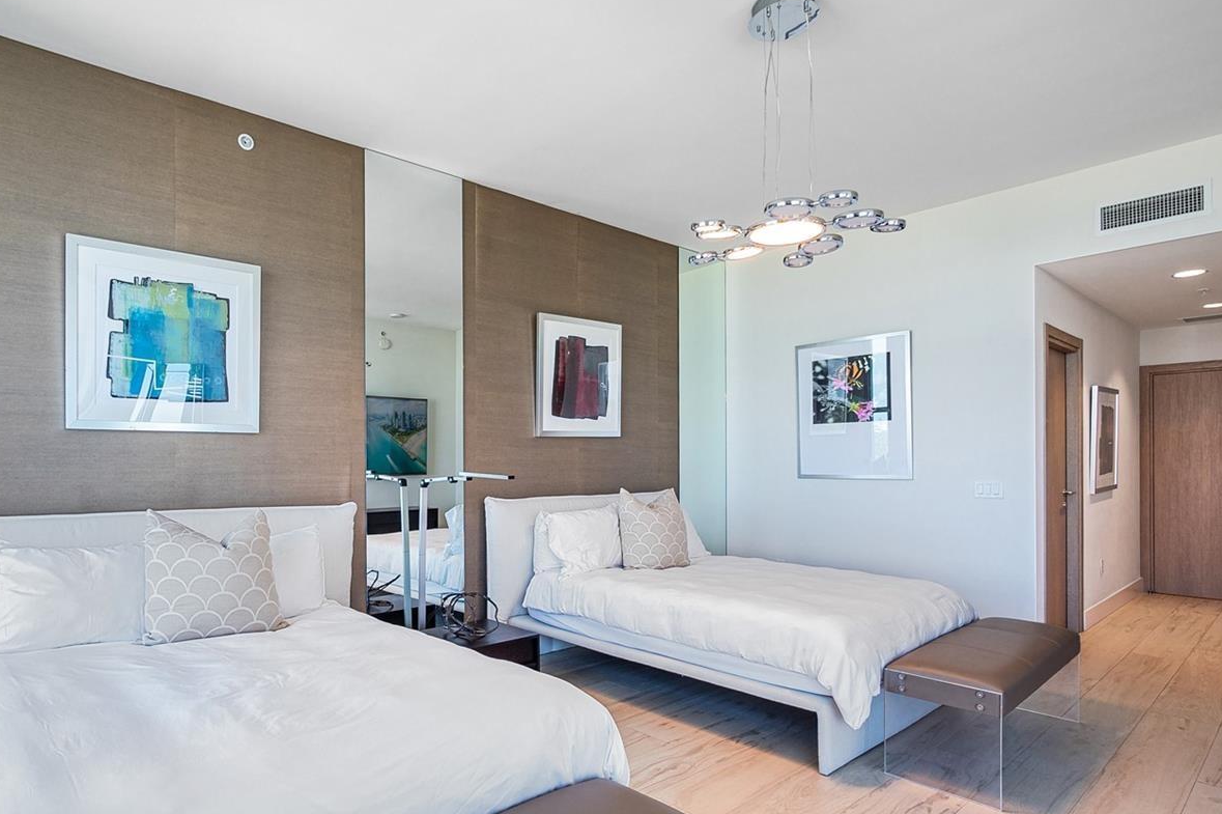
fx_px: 645
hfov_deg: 86.1
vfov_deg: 64.1
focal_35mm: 19
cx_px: 502
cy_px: 471
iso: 100
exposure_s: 1/30
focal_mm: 7
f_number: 4
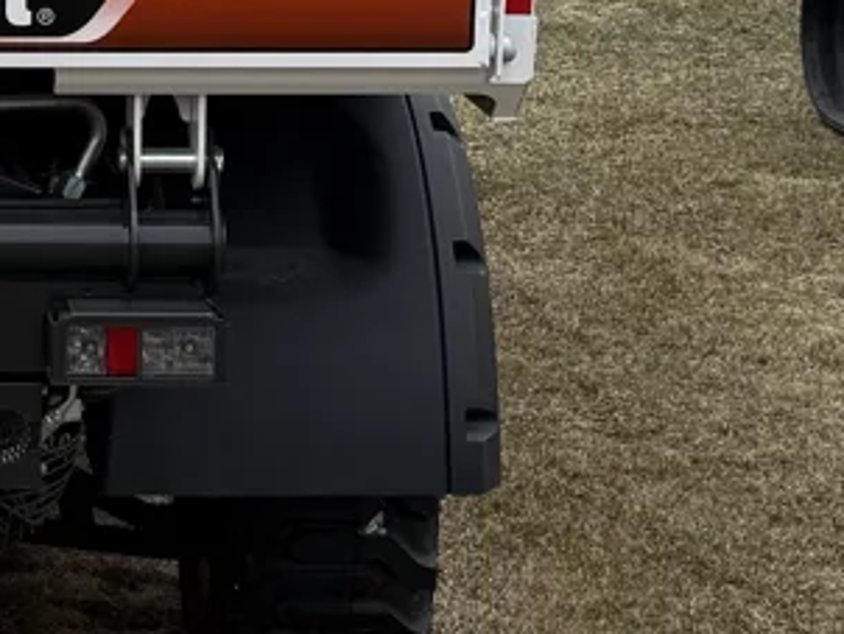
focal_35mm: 127
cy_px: -14
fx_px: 3099
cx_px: -226
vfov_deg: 11.6
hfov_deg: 14.9
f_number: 1.78
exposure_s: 1/3145
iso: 80
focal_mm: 6.76
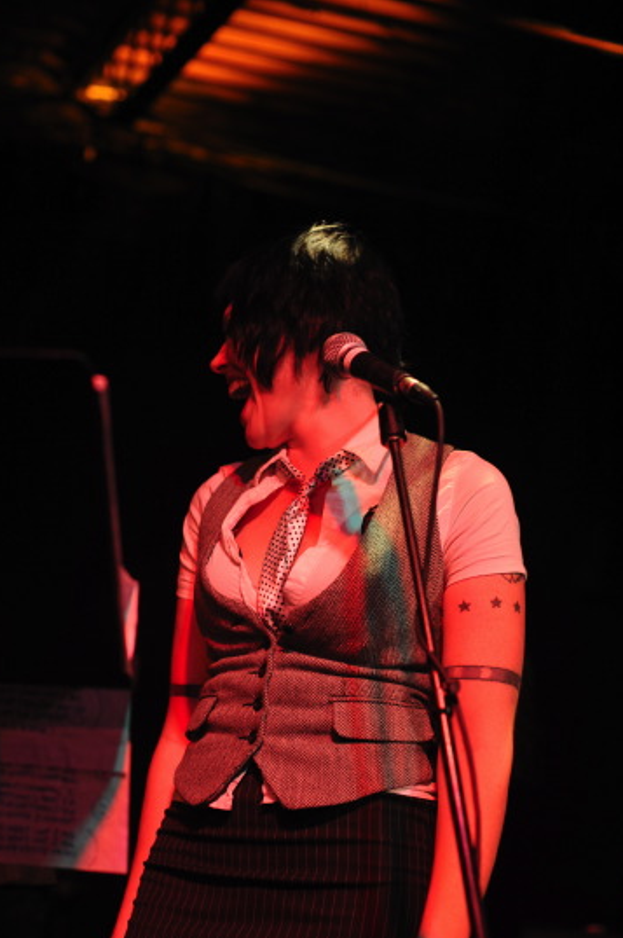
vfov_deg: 30.0
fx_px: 1742
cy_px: 573
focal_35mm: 67
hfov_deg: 20.2
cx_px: 224
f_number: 2.8
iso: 1100
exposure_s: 1/60
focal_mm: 50
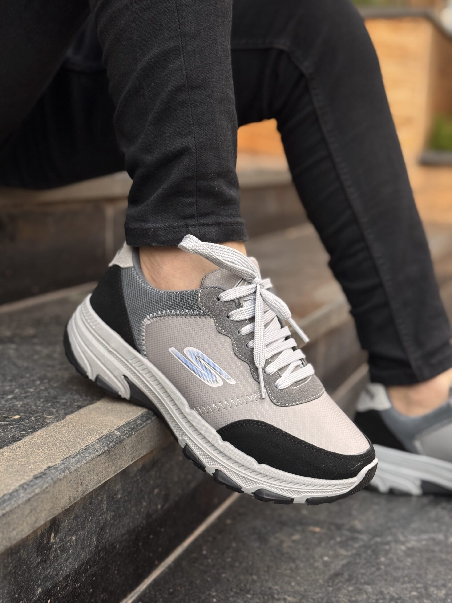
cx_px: 226
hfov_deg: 30.3
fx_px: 836
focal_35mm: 48
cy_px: 302
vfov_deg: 39.7
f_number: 1.78
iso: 80
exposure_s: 1/100
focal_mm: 6.76
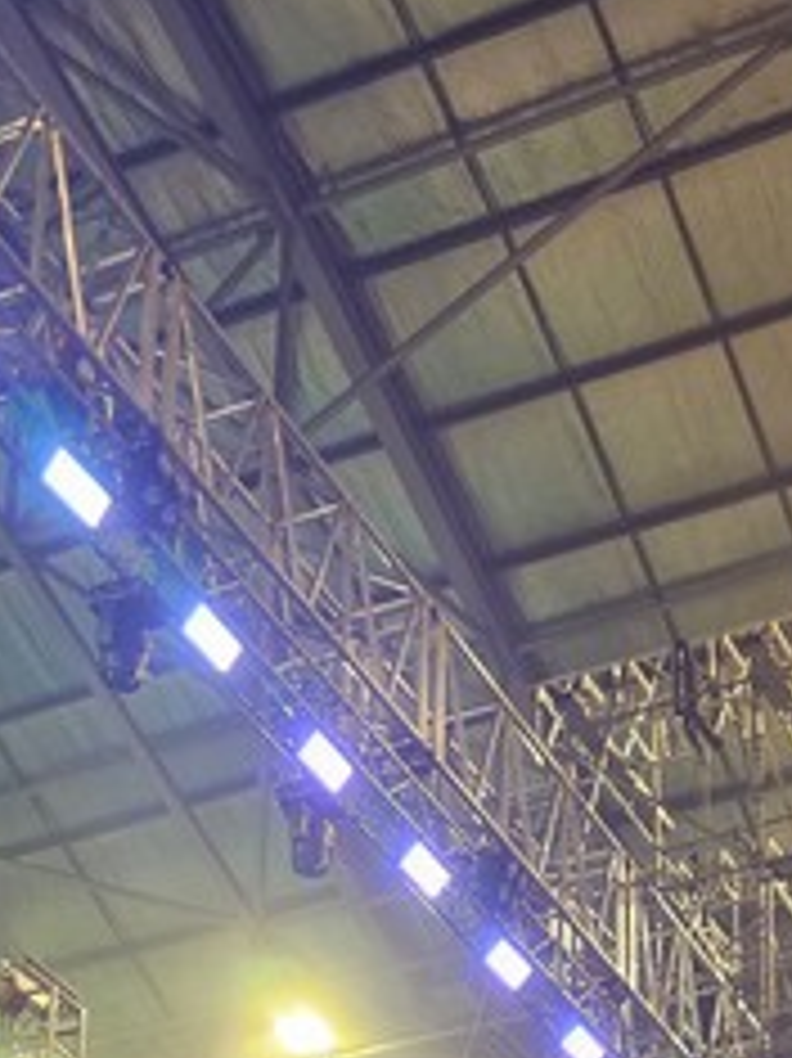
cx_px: 878
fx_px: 2473
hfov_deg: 17.6
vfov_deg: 19.6
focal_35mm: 81
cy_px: 1763
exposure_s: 1/100
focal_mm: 6.3
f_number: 1.7
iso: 320
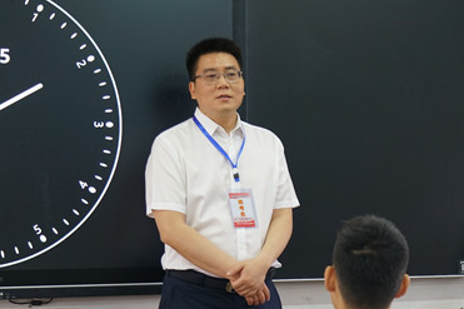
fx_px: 1250
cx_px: 413
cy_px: 226
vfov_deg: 14.0
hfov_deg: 20.6
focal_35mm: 97
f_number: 4
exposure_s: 1/50
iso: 800
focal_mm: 45
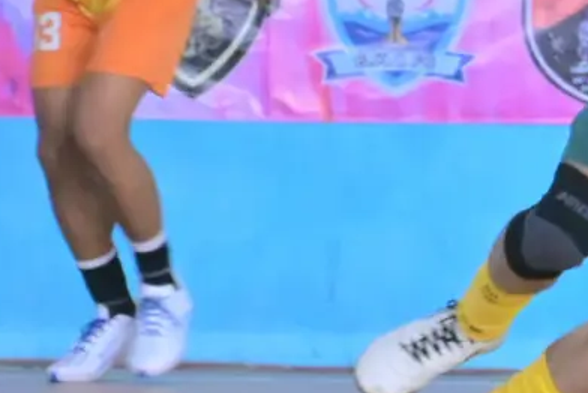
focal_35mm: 274
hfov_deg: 7.4
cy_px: -66
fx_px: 4478
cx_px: 770
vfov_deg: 5.0
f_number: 5
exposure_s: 1/323
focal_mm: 70
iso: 3200
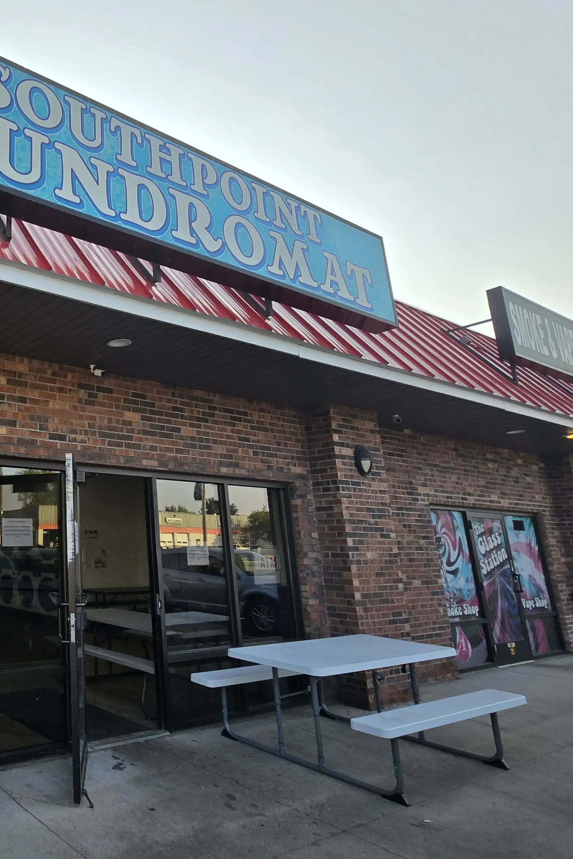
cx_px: -7
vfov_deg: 81.2
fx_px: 501
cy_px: 416
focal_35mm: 21
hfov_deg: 48.4
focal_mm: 2.2
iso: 50
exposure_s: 1/866
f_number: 2.2
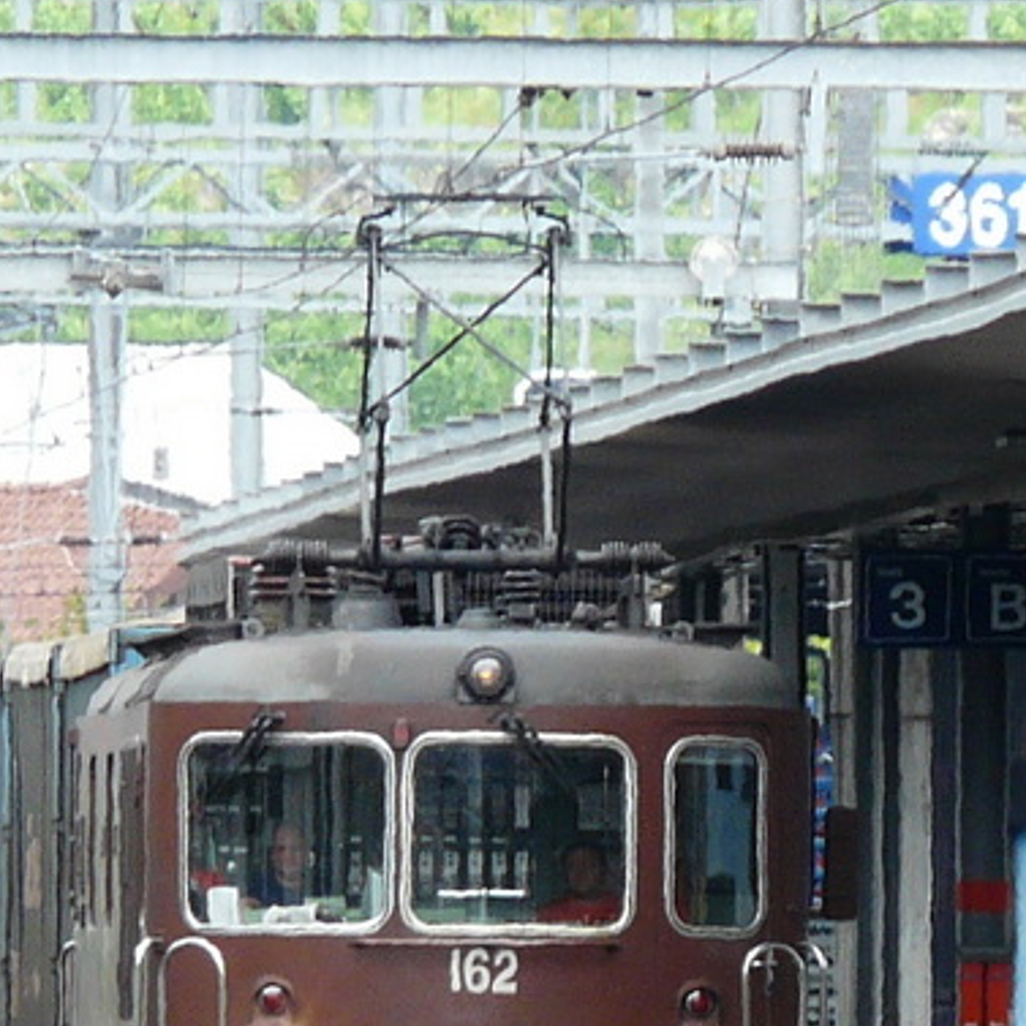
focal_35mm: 762
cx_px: 343
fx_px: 25552
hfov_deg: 2.3
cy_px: 765
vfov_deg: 2.3
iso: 100
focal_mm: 53.4
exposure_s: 1/250
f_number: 4
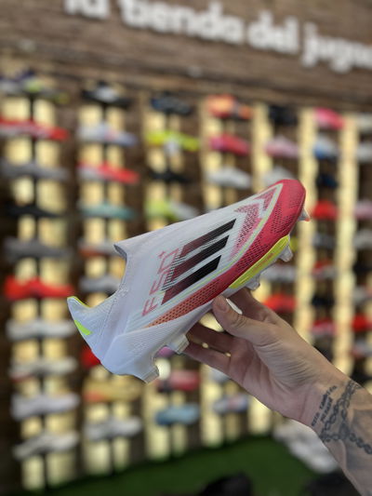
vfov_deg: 67.3
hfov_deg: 53.1
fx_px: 372
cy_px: 248
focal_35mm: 26
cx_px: 186
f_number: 1.5
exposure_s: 1/100
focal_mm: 5.7
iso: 80
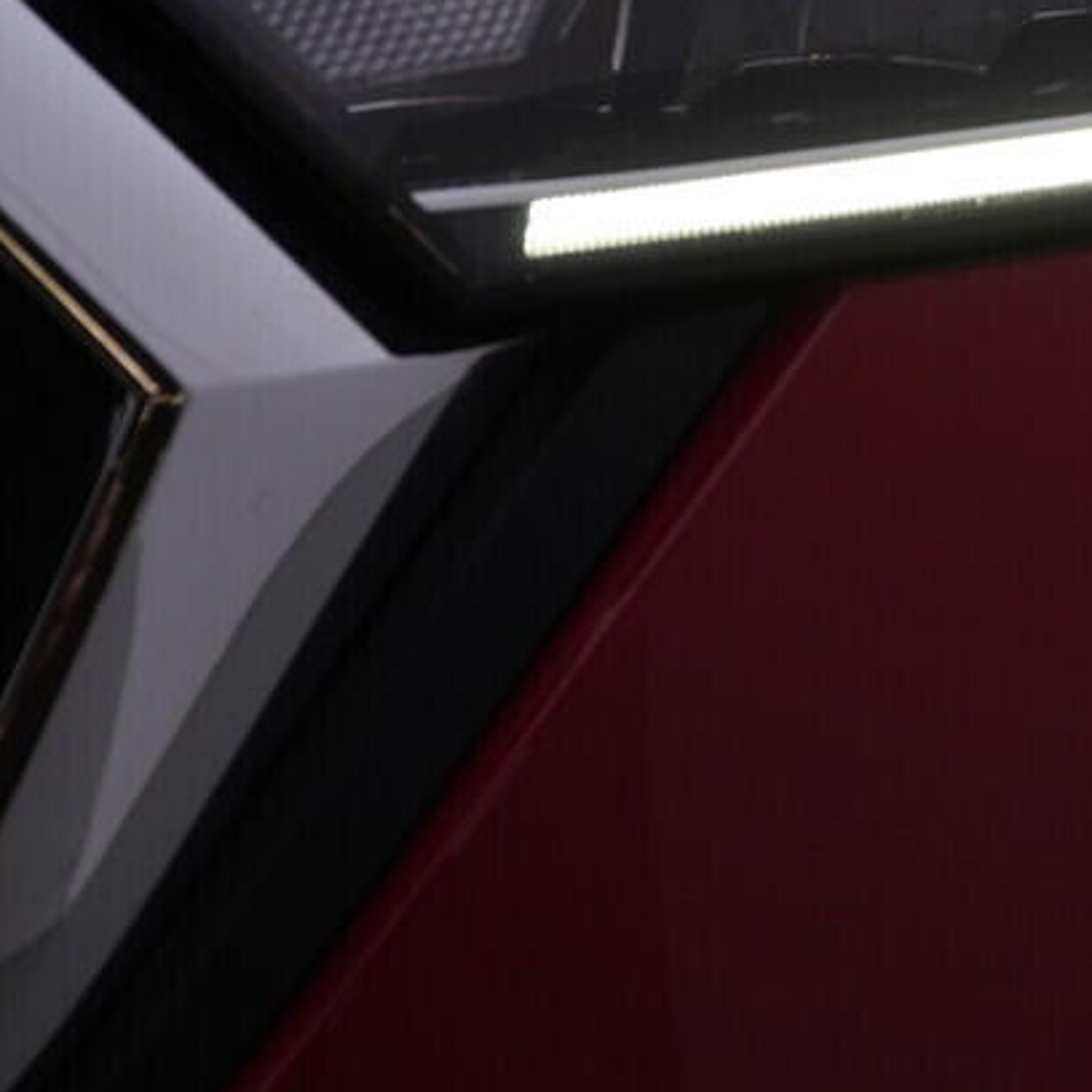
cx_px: 1365
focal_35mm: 108
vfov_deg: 16.1
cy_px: 284
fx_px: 3855
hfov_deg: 15.4
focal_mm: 24
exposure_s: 1/160
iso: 125
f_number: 5.6
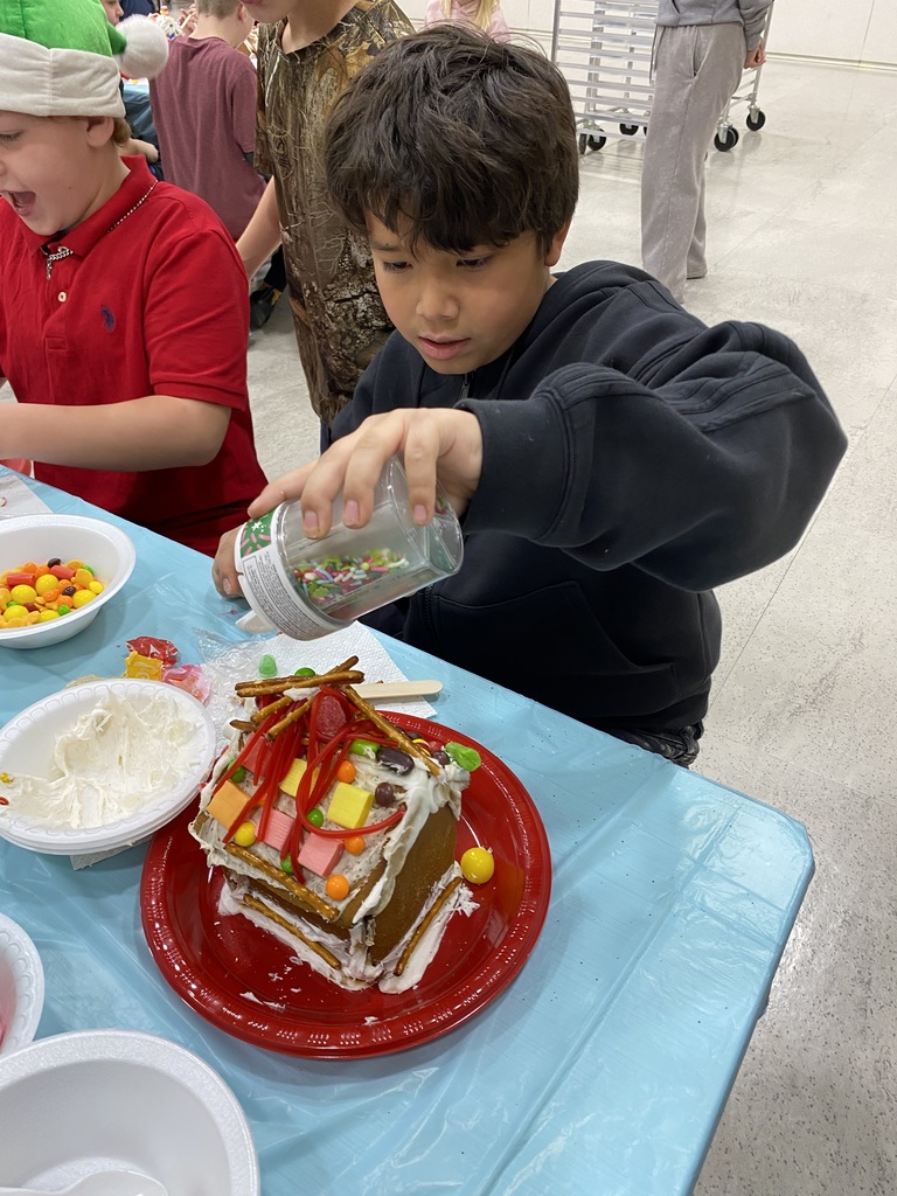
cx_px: 448
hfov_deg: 53.1
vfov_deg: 67.3
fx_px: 898
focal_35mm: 26
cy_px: 598
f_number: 1.8
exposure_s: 1/60
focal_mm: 4.25
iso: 125
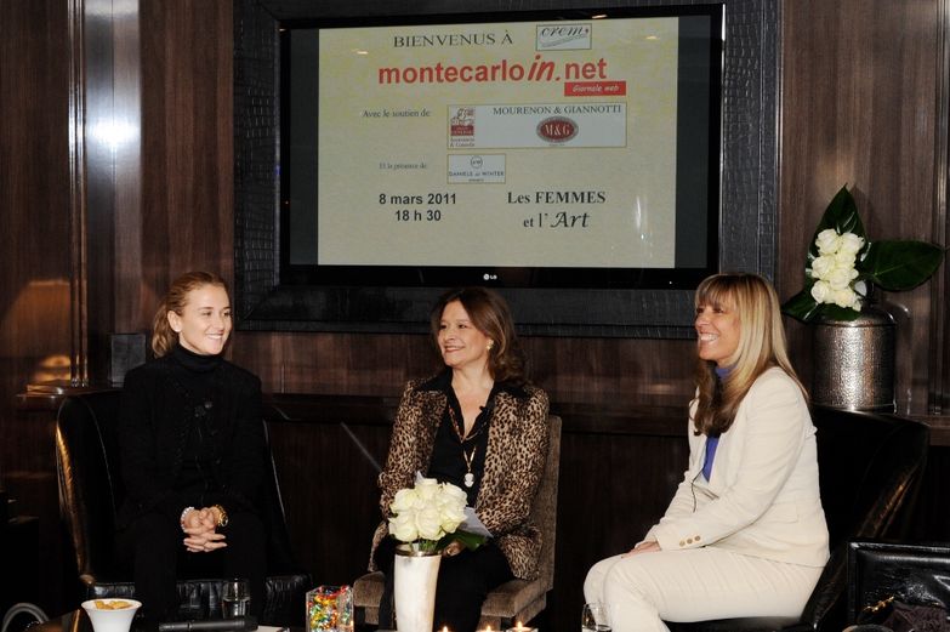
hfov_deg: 39.6
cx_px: 475
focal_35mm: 50
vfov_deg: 27.0
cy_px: 316
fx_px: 1319
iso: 640
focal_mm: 50
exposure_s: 1/60
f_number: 5.6
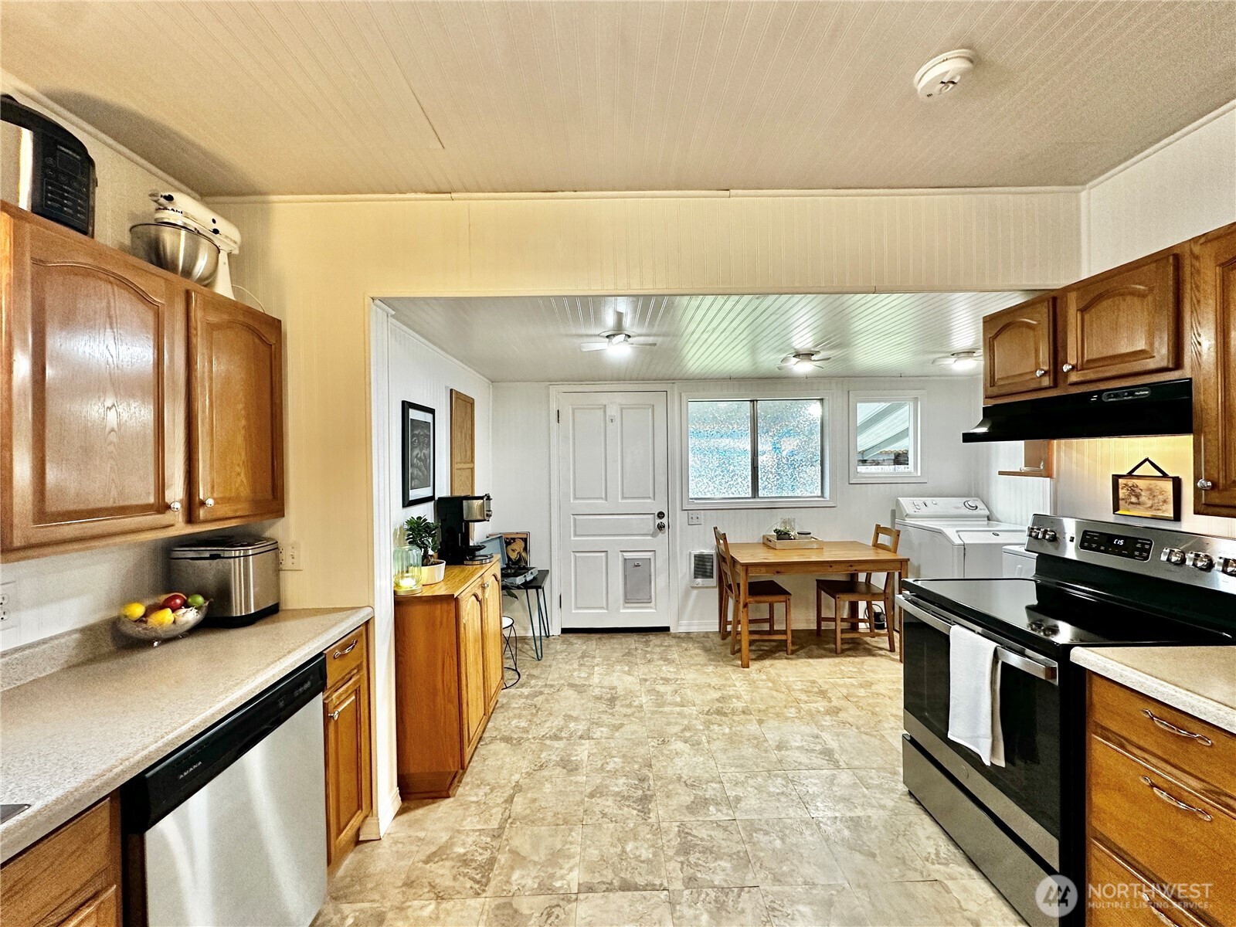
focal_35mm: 14
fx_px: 500
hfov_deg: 102.1
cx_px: 618
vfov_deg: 85.7
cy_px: 464
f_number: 2.2
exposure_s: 1/120
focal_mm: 2.22
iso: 200
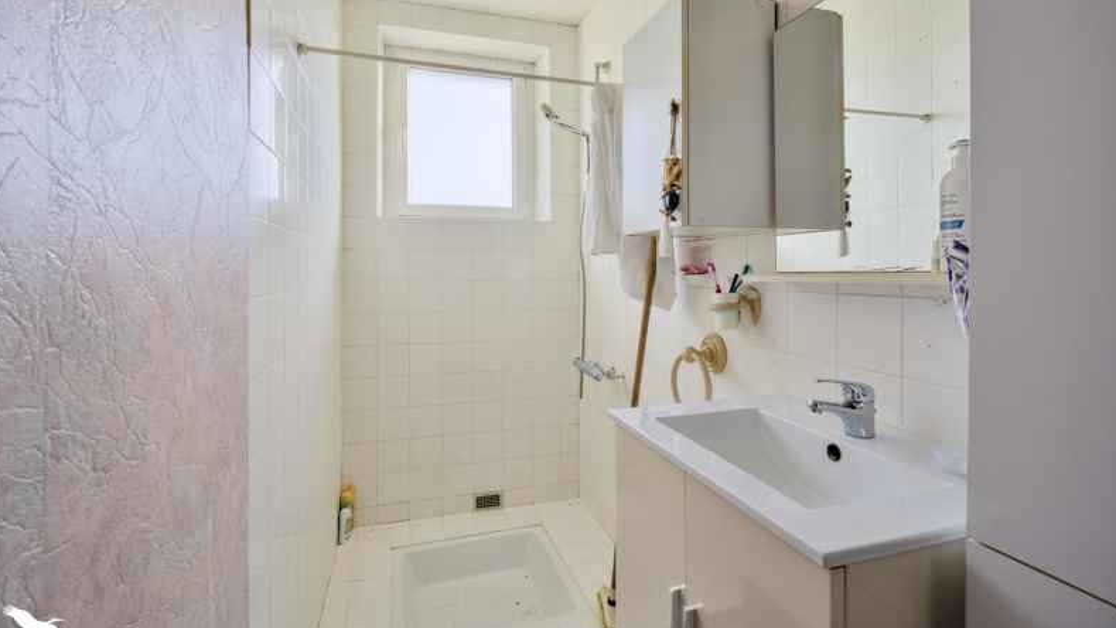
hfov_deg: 95.9
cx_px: 557
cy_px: 274
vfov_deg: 63.7
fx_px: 503
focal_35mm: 17
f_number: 8
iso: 800
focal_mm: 16
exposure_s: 1/100
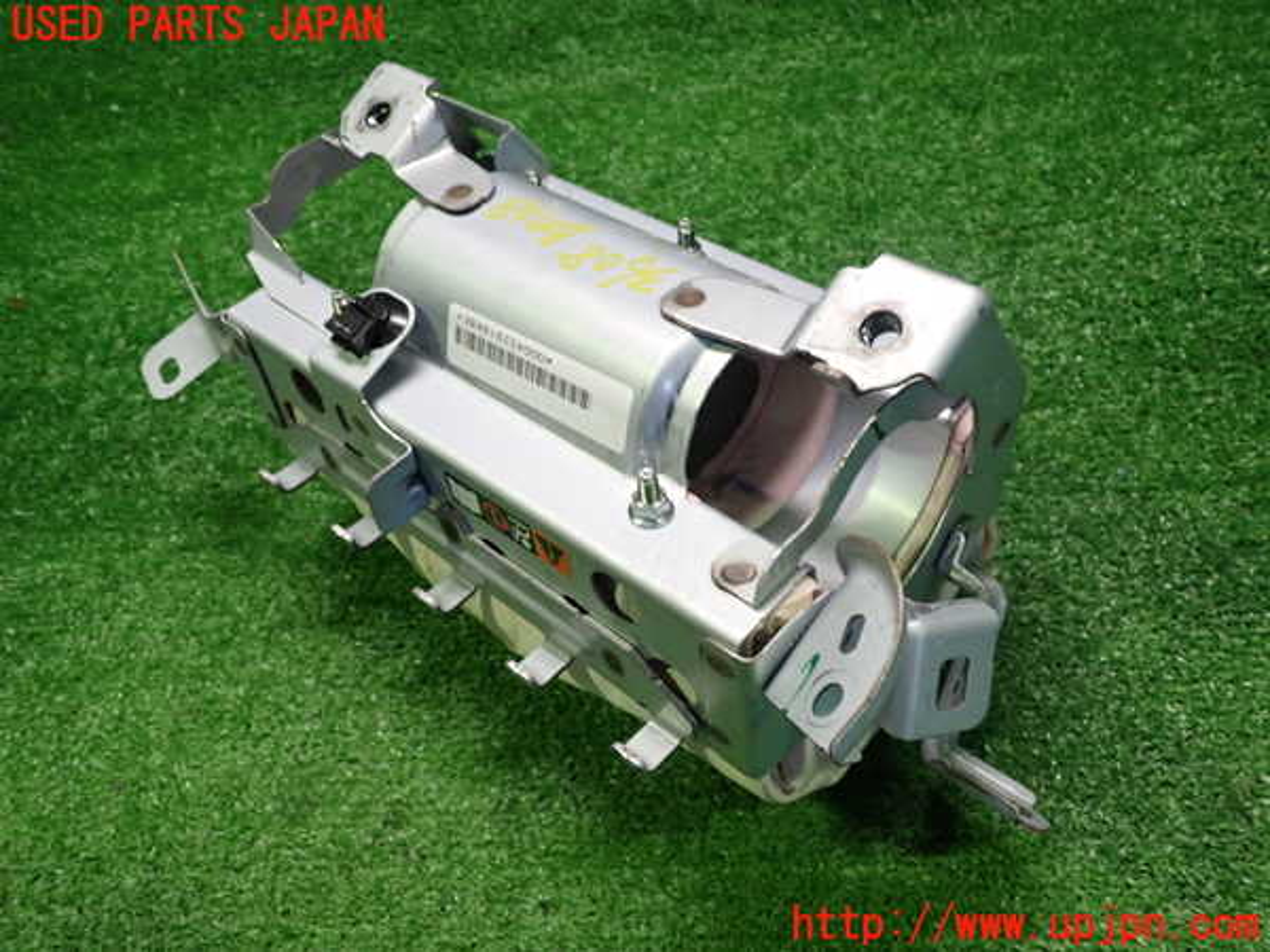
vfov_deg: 46.8
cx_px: 635
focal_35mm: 30
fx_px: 1101
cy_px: 476
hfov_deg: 60.0
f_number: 2.3
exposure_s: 1/30
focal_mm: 5.4
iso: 320
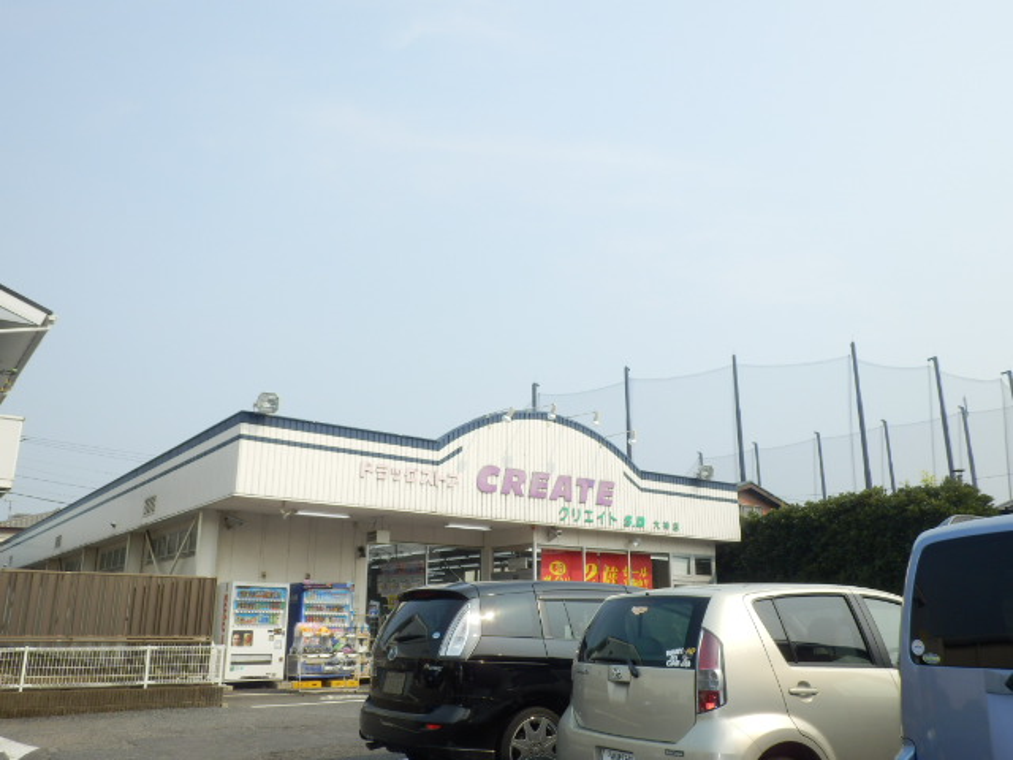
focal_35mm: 33
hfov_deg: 55.4
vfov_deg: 42.9
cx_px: 506
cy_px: 380
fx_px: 966
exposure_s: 1/800
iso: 80
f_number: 3.7
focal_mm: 5.9
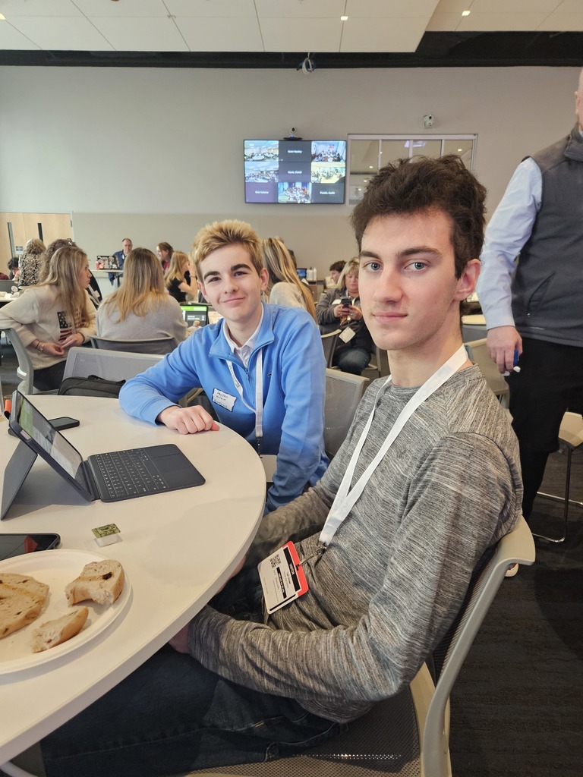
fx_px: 516
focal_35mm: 23
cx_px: 292
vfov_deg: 73.9
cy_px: 388
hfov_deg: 58.9
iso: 800
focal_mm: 5.4
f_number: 1.8
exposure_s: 1/120
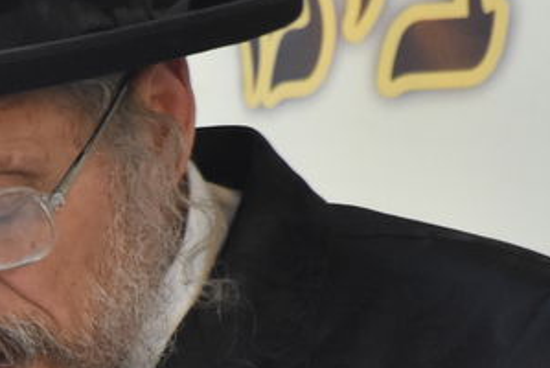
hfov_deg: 2.1
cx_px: -11
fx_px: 15017
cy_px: 363
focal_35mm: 982
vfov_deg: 1.4
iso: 2000
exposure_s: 1/80
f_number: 5.6
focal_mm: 140
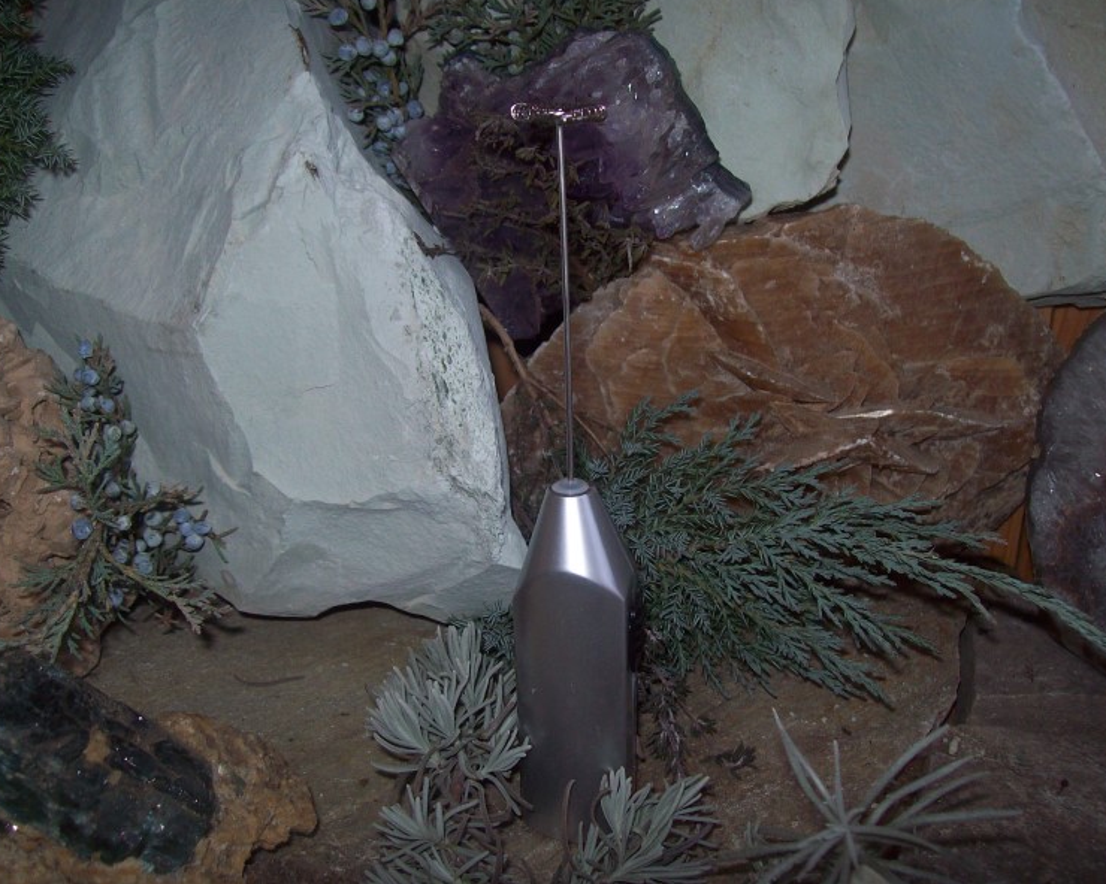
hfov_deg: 47.9
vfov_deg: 39.2
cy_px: 438
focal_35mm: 38
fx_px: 1244
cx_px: 531
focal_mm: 6
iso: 80
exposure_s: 1/64
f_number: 2.7
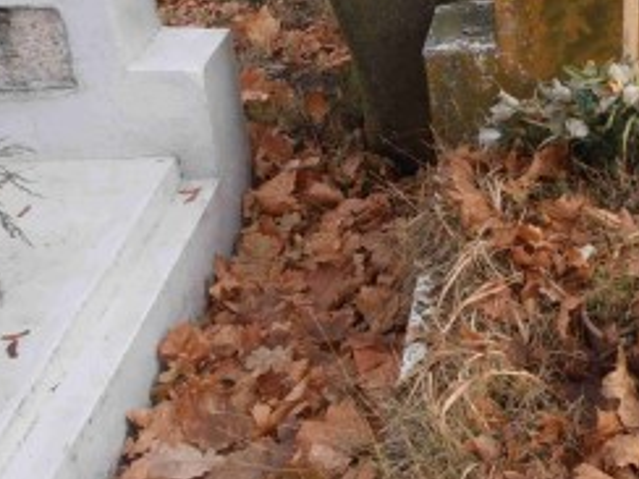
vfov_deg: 23.2
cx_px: 629
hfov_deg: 28.9
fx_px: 1163
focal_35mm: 63
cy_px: 165
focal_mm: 4.2
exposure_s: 1/160
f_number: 3
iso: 80
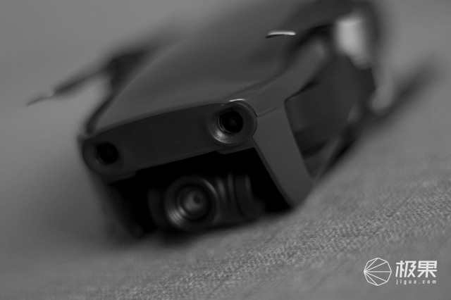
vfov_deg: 18.2
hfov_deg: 27.0
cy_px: 150
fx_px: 939
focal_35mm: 75
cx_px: 226
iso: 400
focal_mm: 50
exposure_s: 1/200
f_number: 2
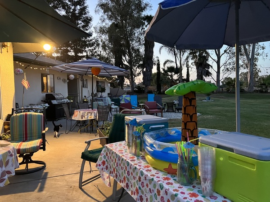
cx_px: 135
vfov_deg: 53.1
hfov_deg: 67.3
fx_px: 203
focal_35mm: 26
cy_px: 101
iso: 640
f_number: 1.5
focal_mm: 5.7
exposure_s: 1/40
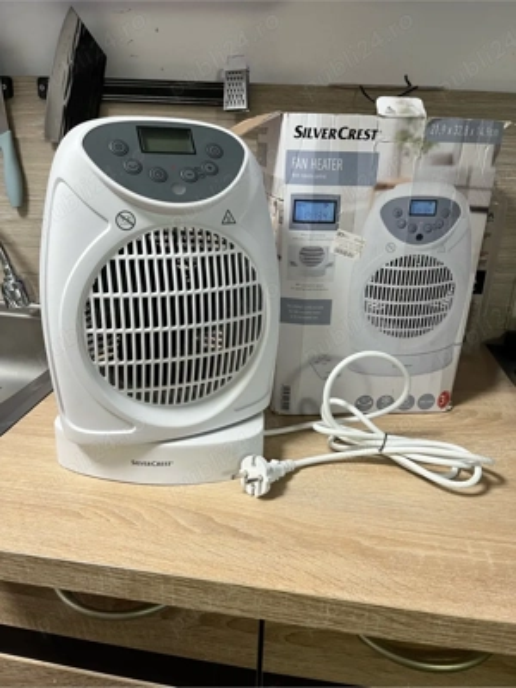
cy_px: 344
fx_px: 517
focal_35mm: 26
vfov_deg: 67.3
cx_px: 258
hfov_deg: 53.1
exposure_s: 1/86
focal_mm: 5.1
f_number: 1.6
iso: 125
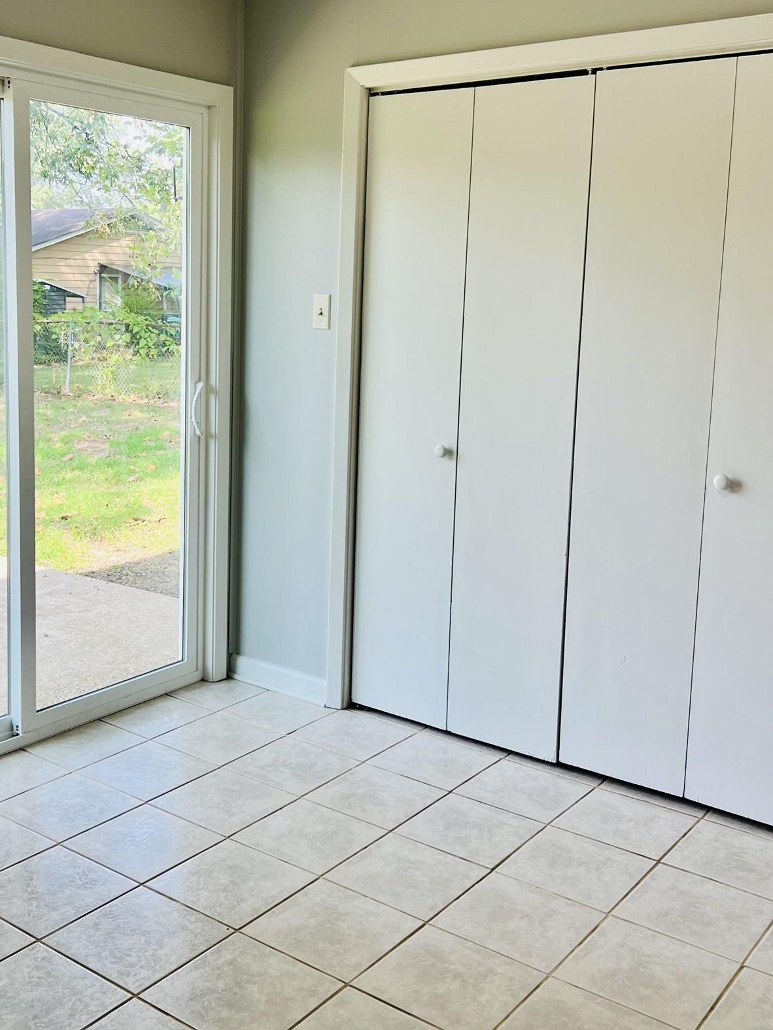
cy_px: 431
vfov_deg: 48.8
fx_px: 1131
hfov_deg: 37.6
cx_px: 310
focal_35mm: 38
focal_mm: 5.7
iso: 32
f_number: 1.5
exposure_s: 1/120
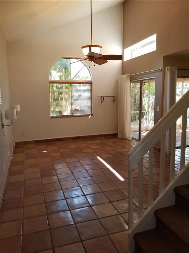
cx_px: 94
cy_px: 126
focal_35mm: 26
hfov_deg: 53.1
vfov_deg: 67.3
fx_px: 189
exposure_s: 1/60
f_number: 1.7
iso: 160
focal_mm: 4.2
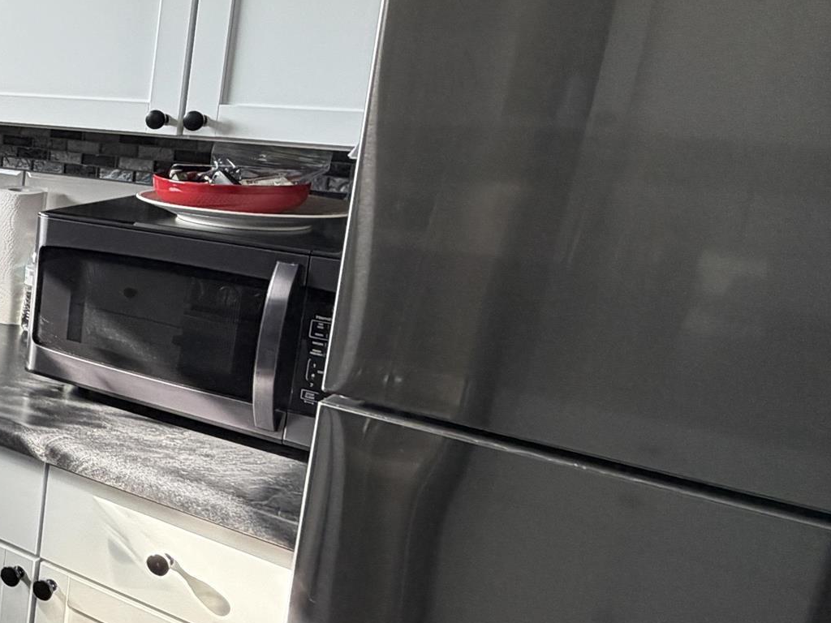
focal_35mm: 42
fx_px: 1008
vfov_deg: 34.3
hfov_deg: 31.1
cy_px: 270
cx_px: -323
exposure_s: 1/120
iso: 125
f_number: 2.2
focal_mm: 2.22
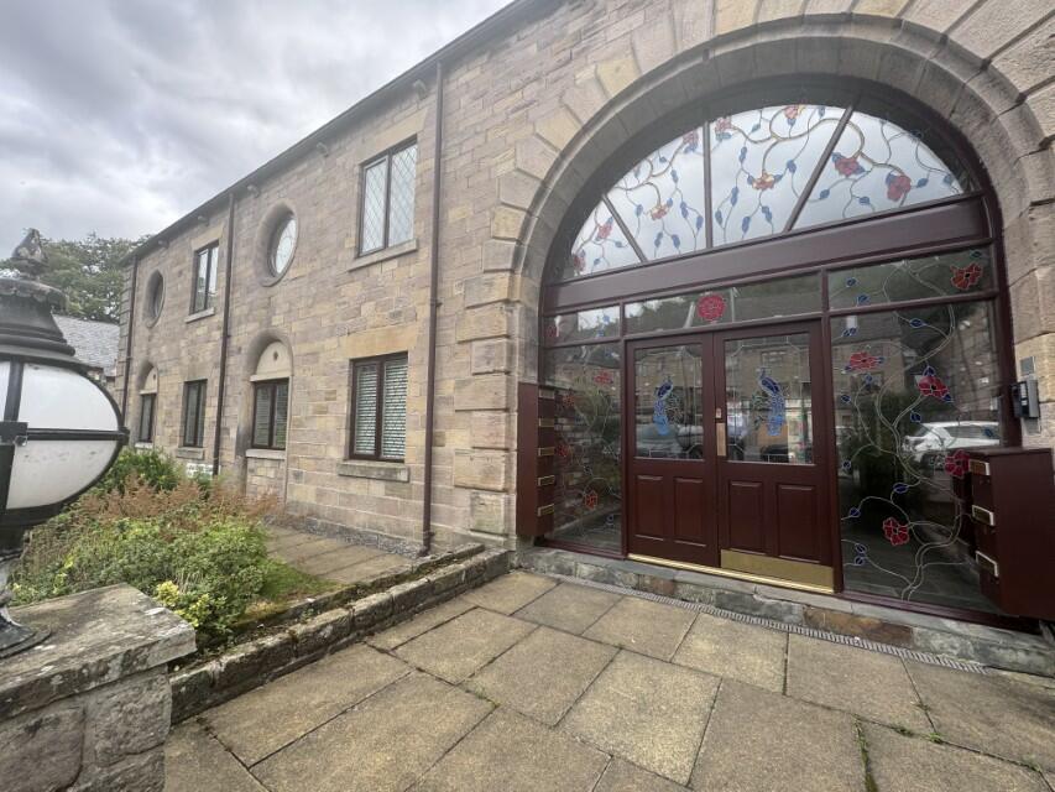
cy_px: 396
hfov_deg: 102.1
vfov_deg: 85.7
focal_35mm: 14
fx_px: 427
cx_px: 528
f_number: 2.2
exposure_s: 1/312
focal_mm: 2.22
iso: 40
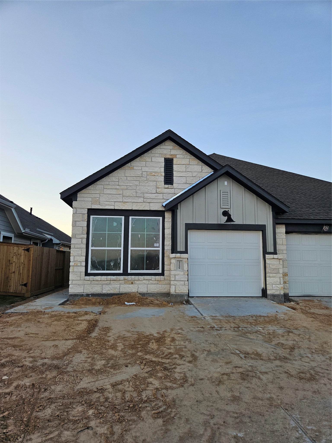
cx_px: 166
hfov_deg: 58.9
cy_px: 222
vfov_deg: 73.9
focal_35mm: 23
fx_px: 294
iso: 40
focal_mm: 5.4
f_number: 1.8
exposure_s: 1/408
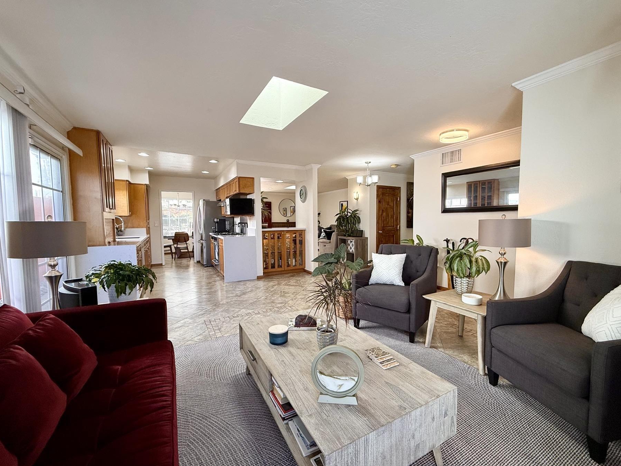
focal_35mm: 15
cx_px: 326
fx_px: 269
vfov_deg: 81.7
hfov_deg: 98.1
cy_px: 237
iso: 125
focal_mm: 2.22
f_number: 2.2
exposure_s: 1/120
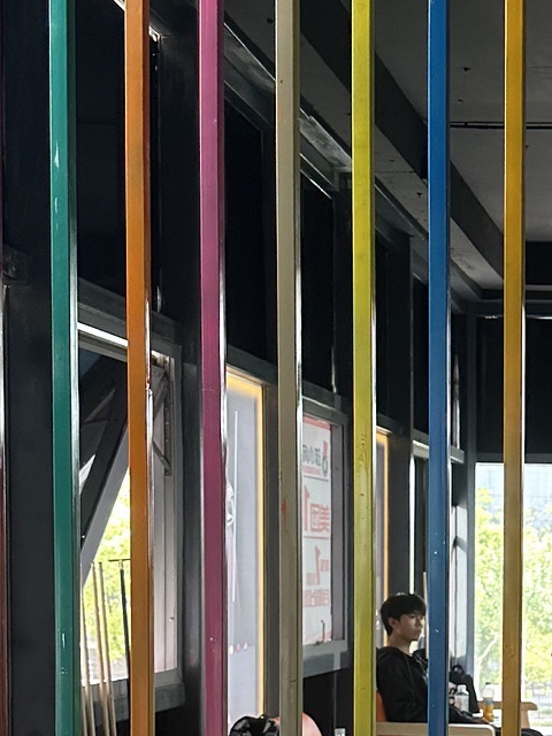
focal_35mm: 75
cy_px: 674
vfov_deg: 25.1
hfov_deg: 18.6
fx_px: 1595
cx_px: 665
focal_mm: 6.86
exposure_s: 1/121
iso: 160
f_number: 1.78
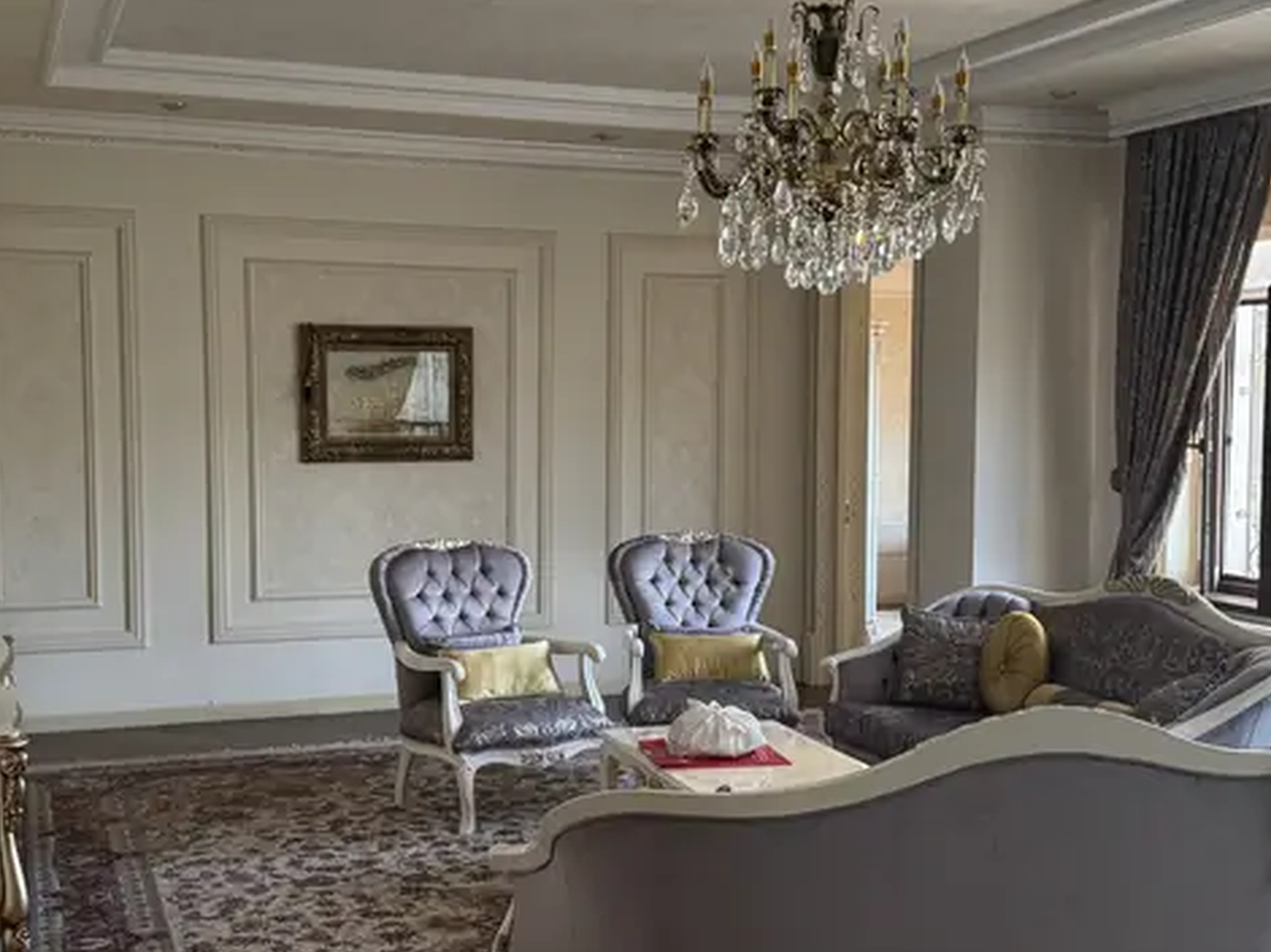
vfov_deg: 31.5
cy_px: 499
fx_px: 1688
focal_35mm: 46
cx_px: 649
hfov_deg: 41.3
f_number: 1.78
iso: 250
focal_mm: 6.76
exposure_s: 1/60
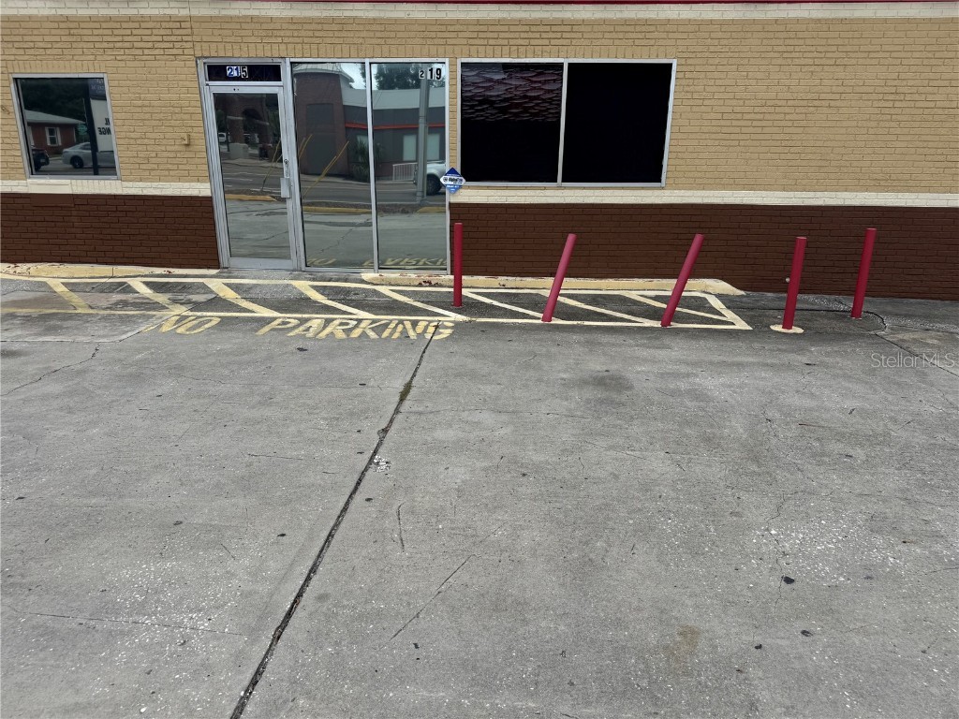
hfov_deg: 71.6
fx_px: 665
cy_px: 360
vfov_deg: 56.8
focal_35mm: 24
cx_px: 480
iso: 80
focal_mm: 6.76
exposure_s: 1/4049
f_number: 1.78
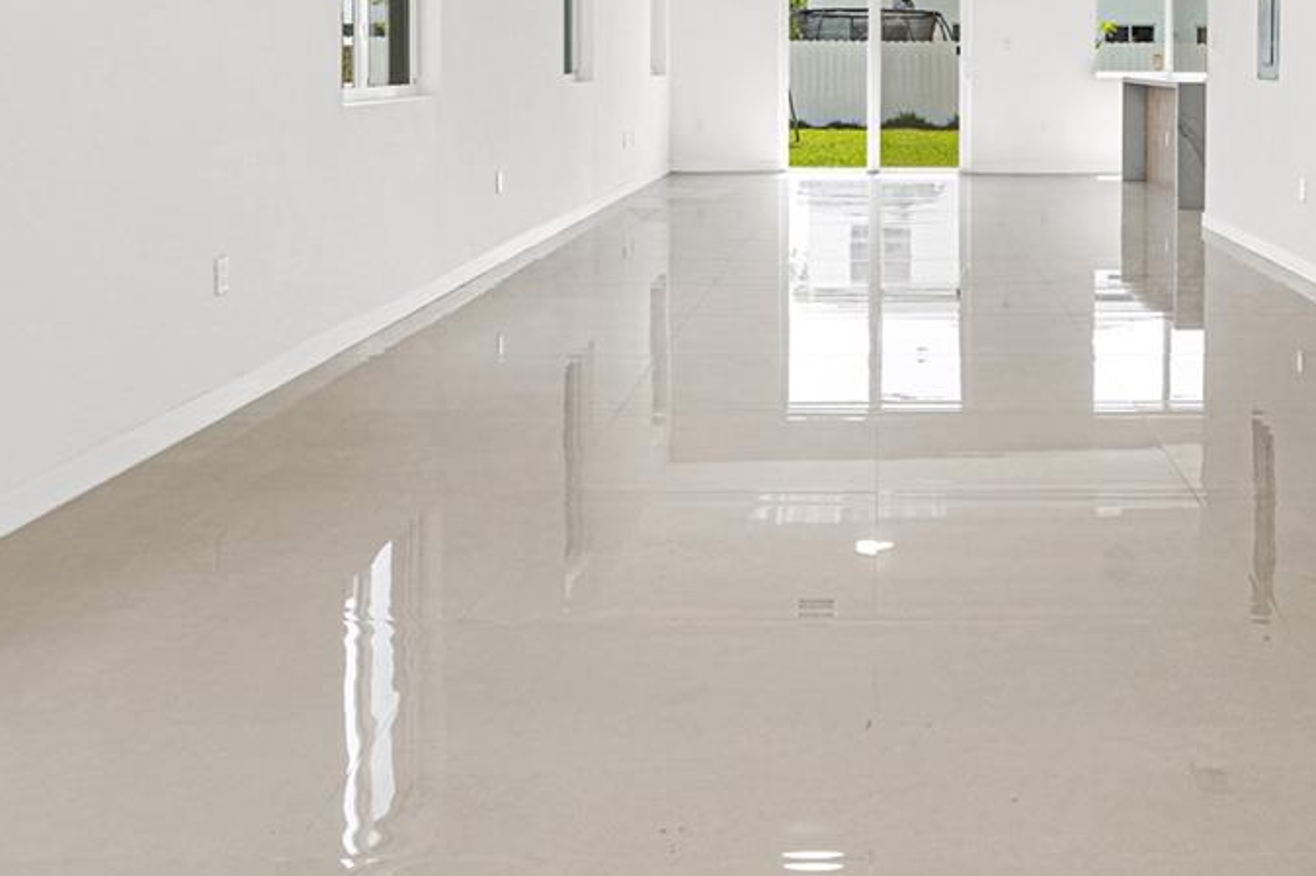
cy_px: 51
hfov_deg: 49.5
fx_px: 1389
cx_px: 916
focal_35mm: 38
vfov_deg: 32.8
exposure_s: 1/30
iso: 320
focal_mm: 16
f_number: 7.1
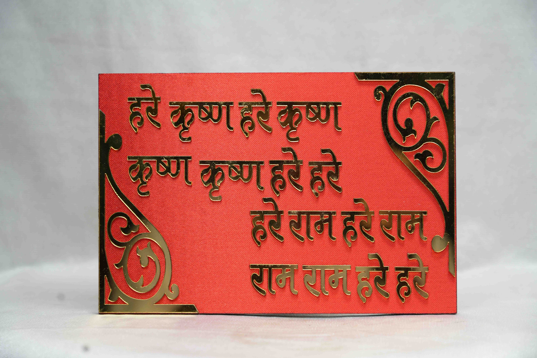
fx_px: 1223
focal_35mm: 82
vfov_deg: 16.7
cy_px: 179
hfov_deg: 24.8
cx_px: 268
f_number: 5.6
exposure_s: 1/60
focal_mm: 82
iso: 250
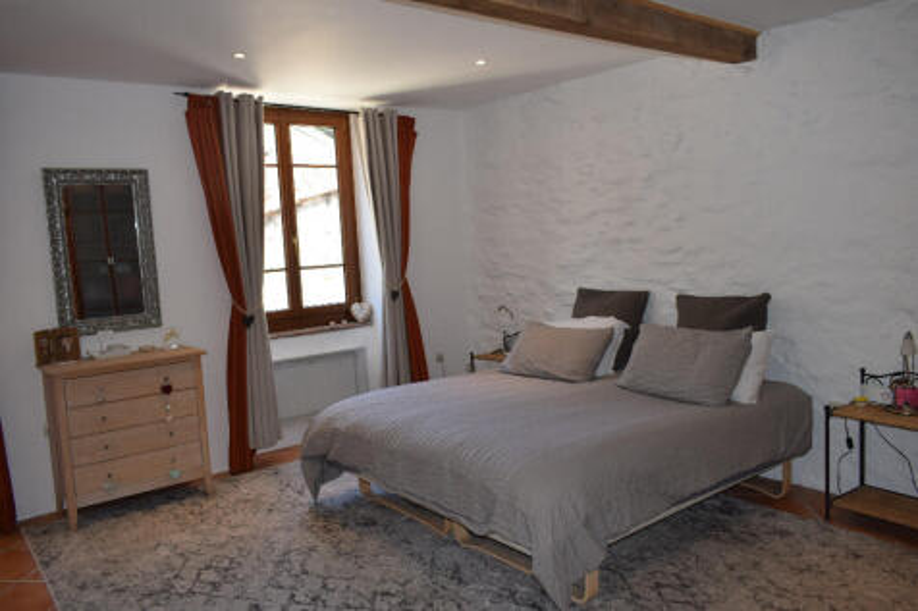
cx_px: 459
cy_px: 306
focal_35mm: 27
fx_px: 688
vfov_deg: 47.9
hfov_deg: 67.4
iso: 560
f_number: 5.6
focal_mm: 18
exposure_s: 1/125
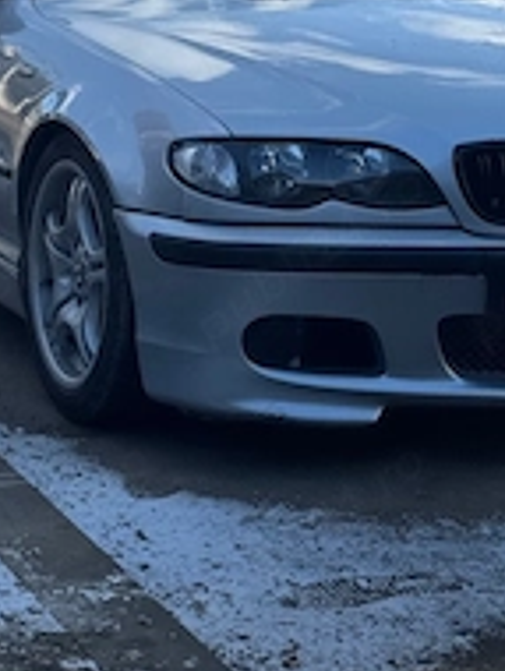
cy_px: 25
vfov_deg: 19.0
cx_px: 106
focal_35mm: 101
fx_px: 1960
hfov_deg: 14.6
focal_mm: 6.76
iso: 64
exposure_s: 1/4049
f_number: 1.78
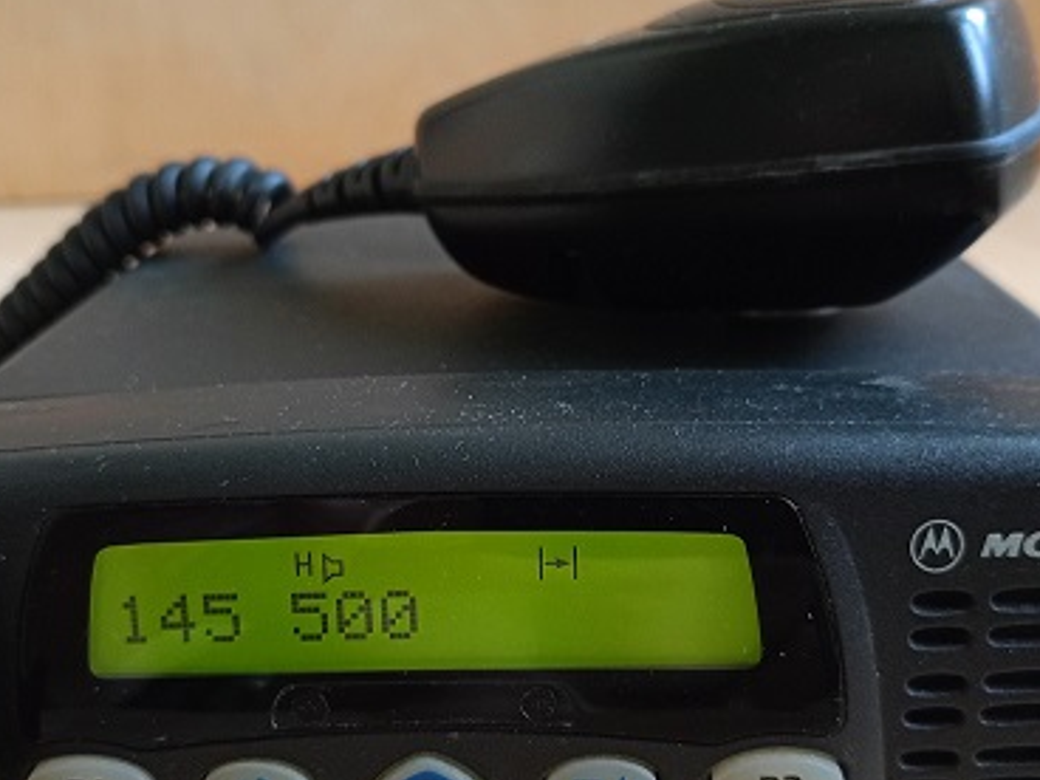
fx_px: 1322
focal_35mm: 44
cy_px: 441
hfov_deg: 42.9
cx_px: 506
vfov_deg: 32.8
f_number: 1.79
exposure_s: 1/50
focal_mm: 4.7
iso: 1533
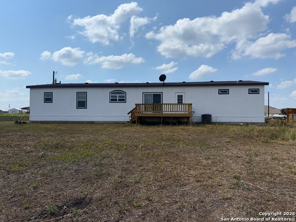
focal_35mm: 24
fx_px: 205
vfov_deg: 56.8
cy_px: 111
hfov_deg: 71.6
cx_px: 148
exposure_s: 1/14286
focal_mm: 6.76
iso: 50
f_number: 1.78
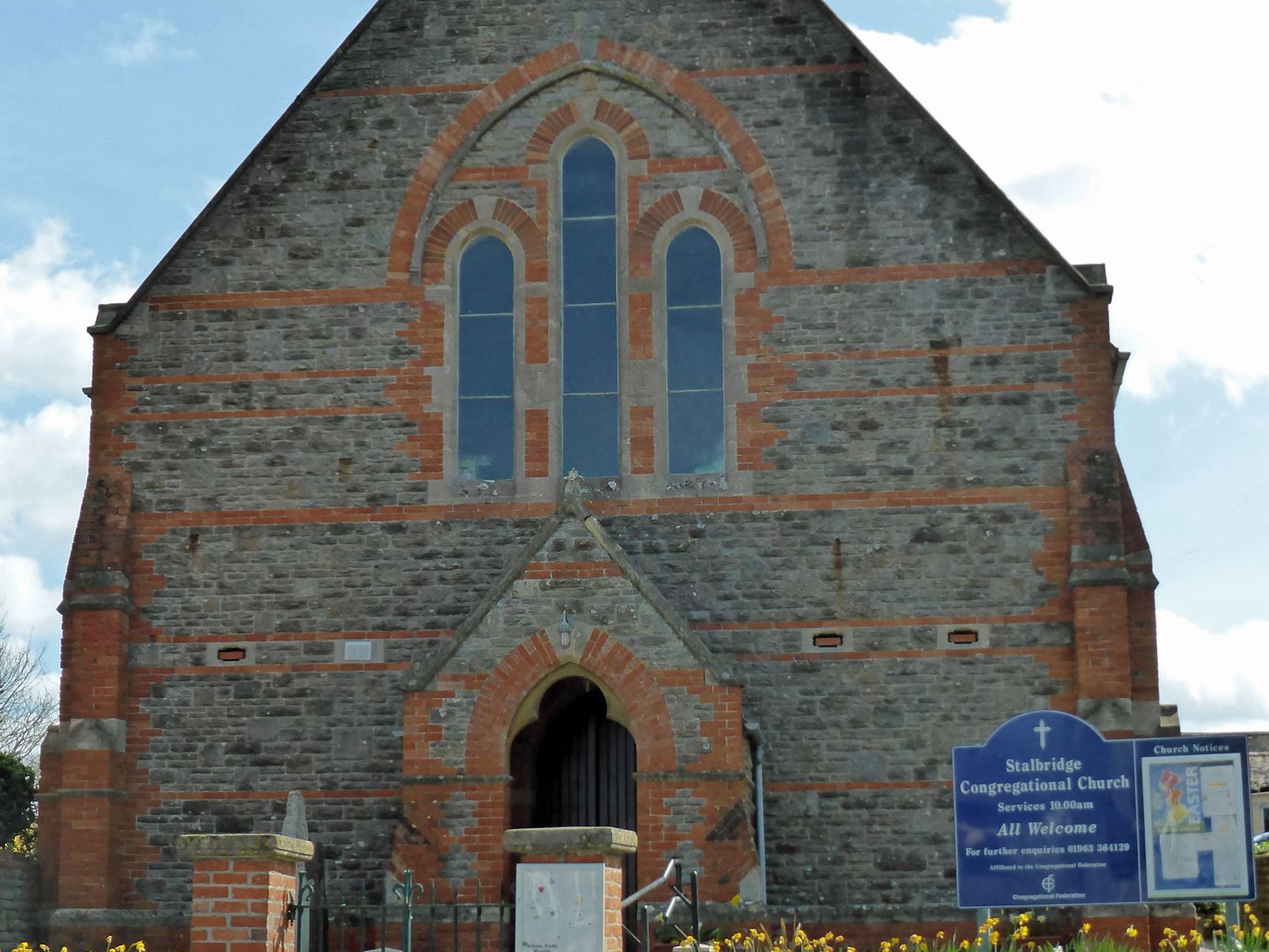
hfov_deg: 29.4
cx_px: 631
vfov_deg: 22.3
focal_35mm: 66
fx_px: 2420
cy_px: 473
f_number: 4.2
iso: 200
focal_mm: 8.5
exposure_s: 1/640
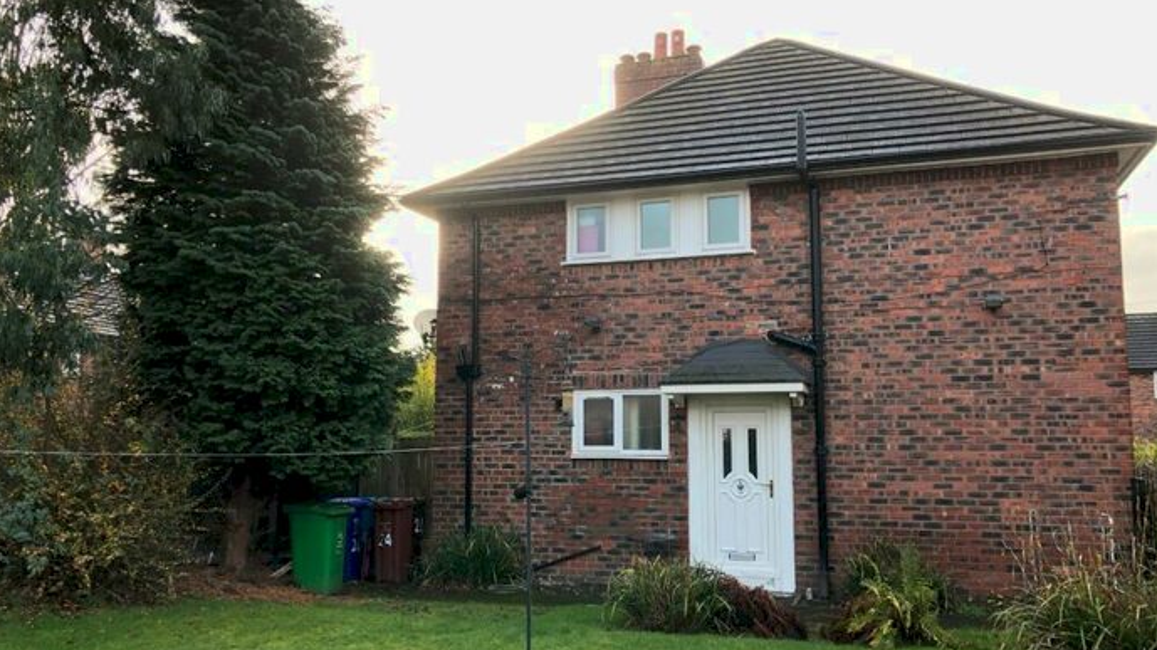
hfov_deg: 62.6
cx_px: 581
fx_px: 951
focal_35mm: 31
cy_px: 343
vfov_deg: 37.7
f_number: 1.8
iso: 20
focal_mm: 3.99
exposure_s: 1/124
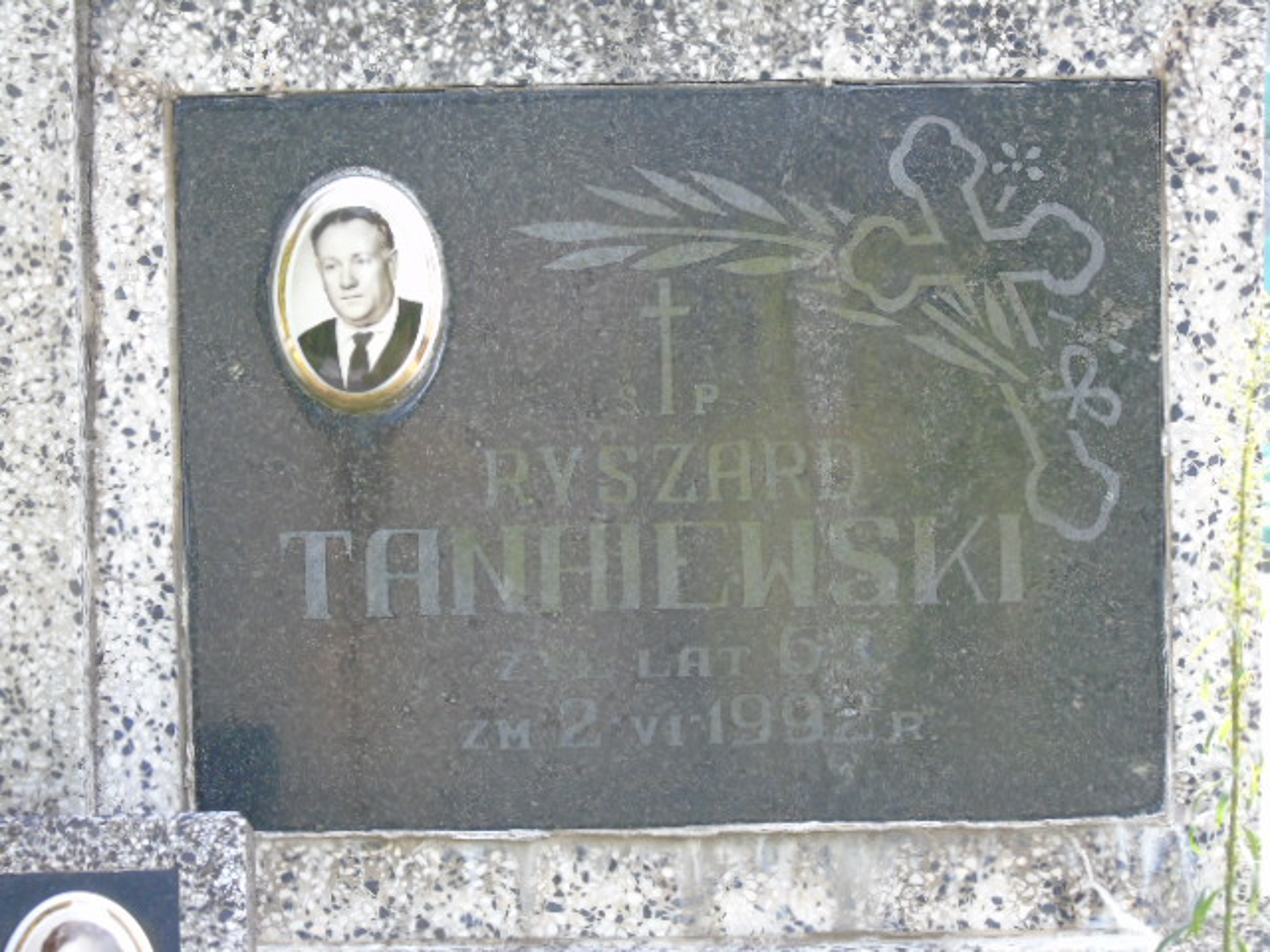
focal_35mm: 212
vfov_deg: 7.0
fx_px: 7778
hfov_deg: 9.3
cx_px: 635
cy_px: 476
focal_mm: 38
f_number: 4.7
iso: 500
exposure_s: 1/200
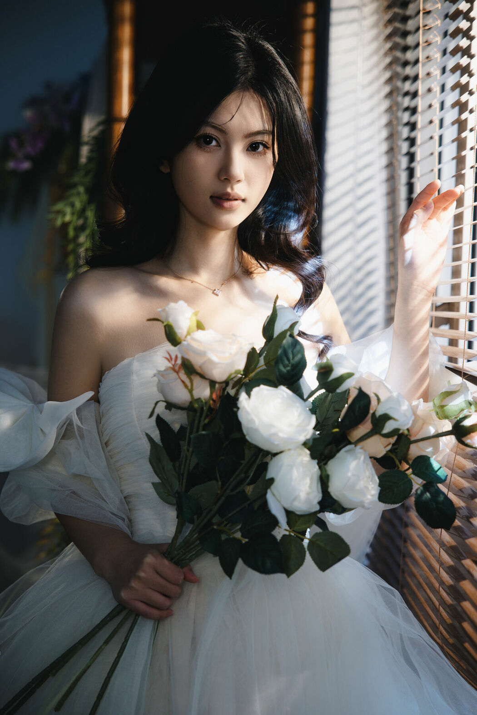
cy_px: 358
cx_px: 238
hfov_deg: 19.5
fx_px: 1391
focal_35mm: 70
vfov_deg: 28.8
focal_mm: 70
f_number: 2.8
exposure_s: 1/125
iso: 100
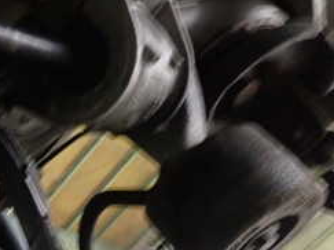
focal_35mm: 74
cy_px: 207
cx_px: -65
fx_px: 714
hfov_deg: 24.0
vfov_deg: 19.6
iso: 800
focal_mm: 5.4
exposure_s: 1/15
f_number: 2.3
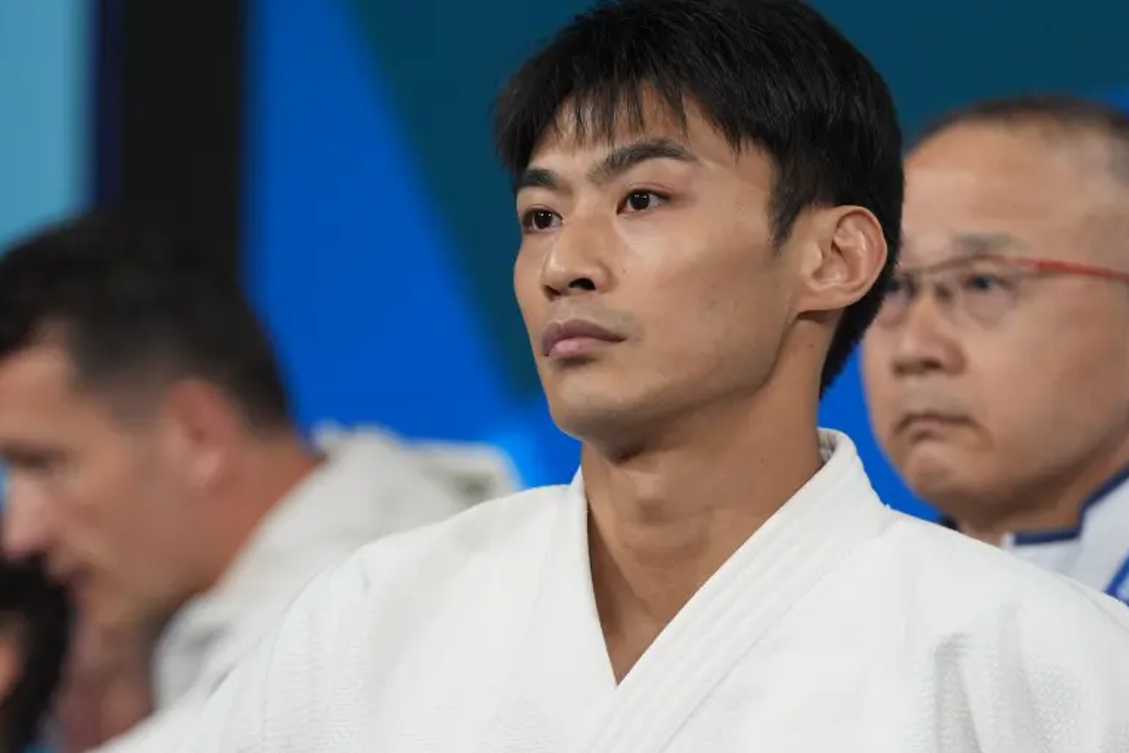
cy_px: 571
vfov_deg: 5.5
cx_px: 601
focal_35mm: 251
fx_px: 7871
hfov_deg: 8.2
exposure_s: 1/2500
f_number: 2.8
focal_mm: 150
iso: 2500
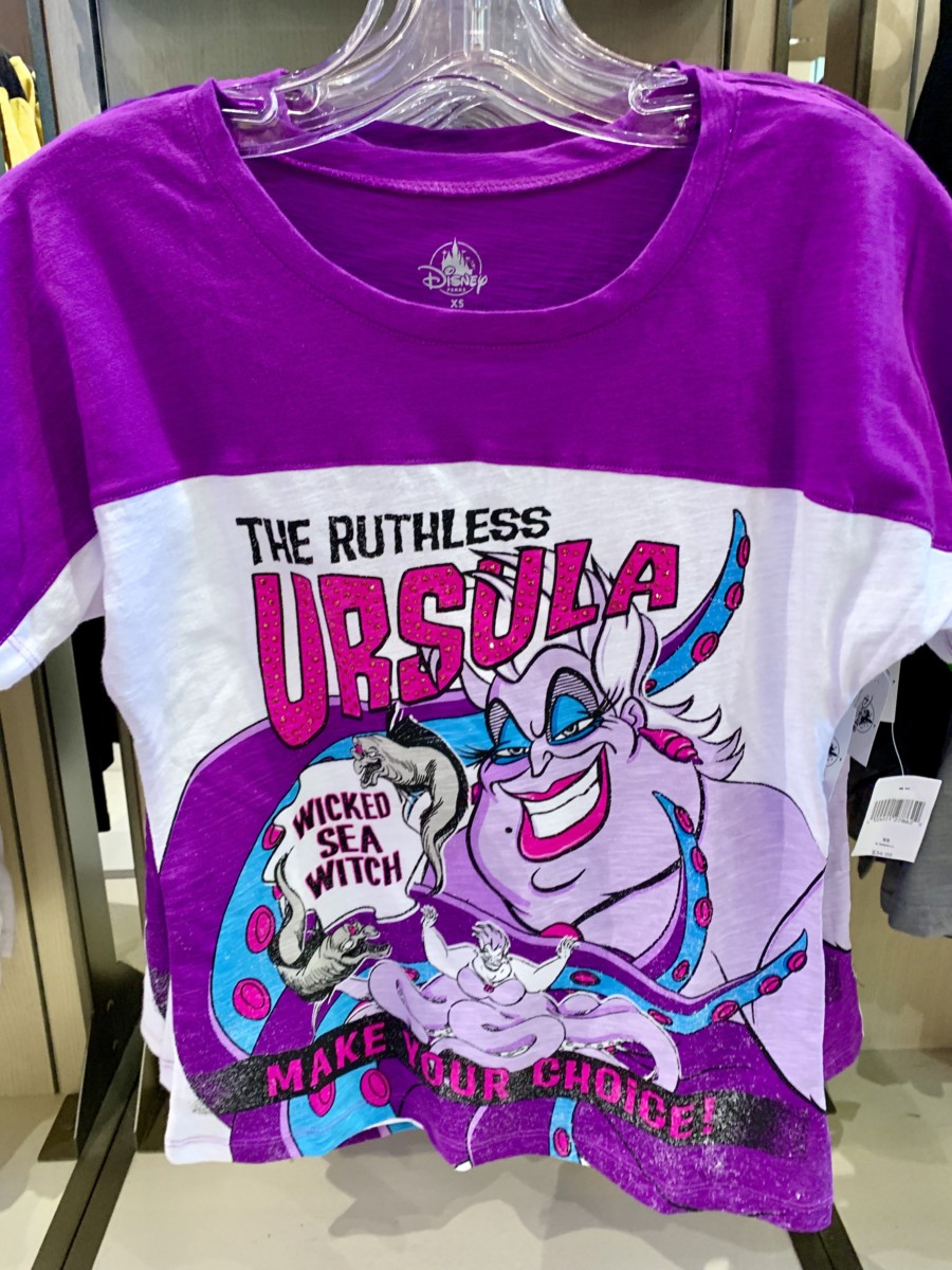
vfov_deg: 67.3
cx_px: 476
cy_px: 635
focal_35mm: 26
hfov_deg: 53.1
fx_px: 953
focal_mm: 4.25
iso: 250
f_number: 1.8
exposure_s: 1/60
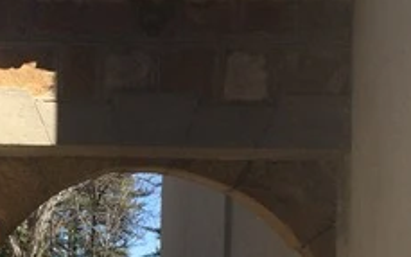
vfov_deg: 14.7
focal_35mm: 86
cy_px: 298
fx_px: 963
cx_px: -66
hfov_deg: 22.4
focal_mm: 4.15
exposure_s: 1/1244
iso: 32
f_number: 2.2
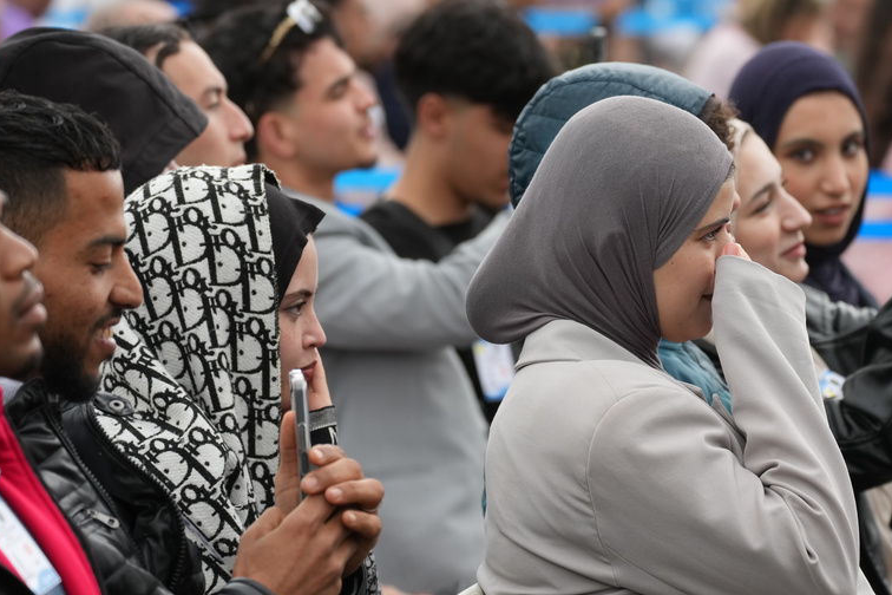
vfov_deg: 4.9
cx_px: 555
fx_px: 7012
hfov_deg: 7.3
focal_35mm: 283
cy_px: 318
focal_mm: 209
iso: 1000
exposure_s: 1/1000
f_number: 6.3
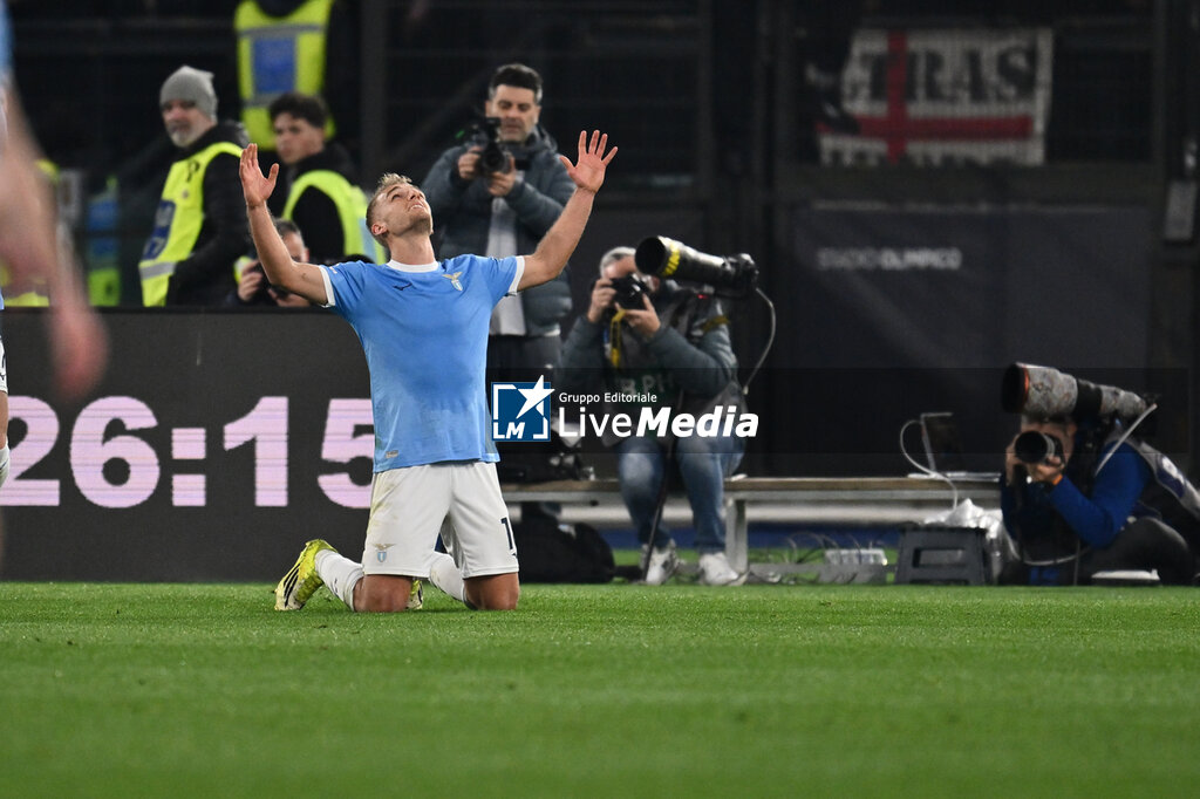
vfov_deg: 2.5
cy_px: 400
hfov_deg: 3.7
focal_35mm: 560
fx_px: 18660
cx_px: 600
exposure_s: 1/2000
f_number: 4
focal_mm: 560
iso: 2500
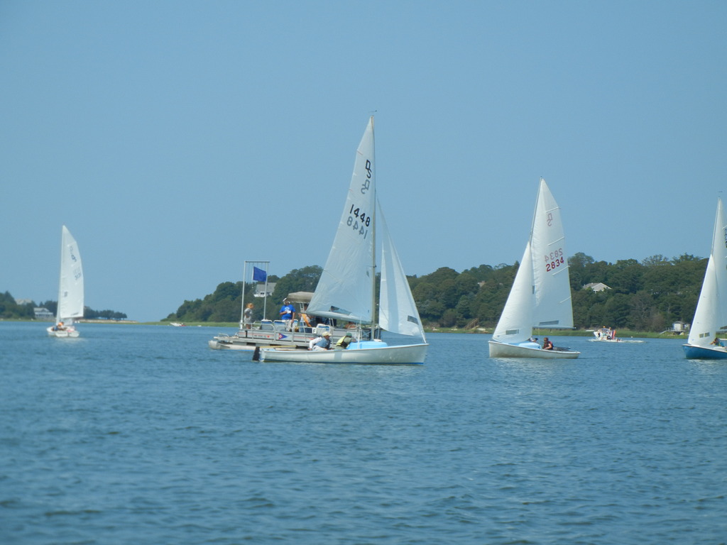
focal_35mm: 133
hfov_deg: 14.8
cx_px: 364
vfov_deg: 11.1
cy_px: 272
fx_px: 2793
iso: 160
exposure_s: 1/310
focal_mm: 24
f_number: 9.2
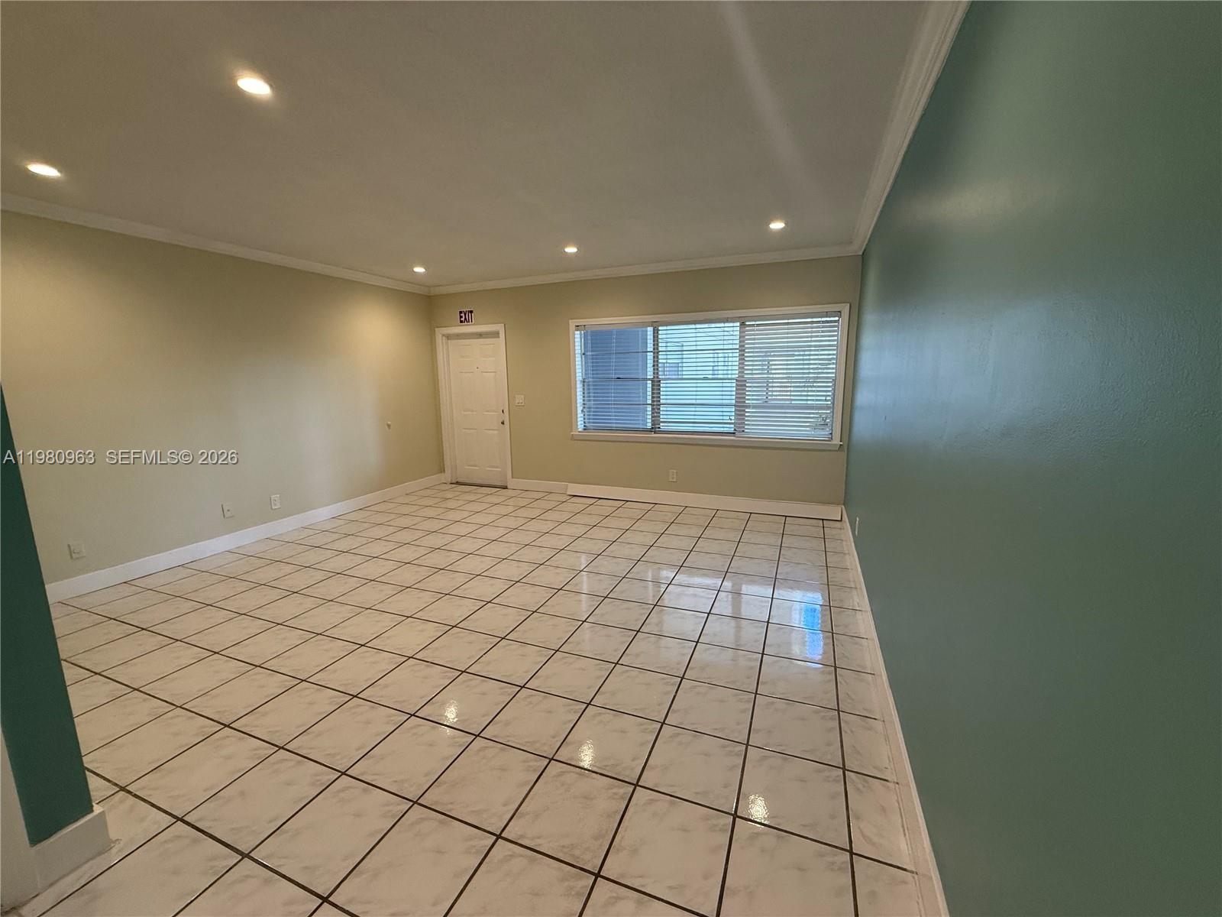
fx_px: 494
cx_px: 611
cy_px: 458
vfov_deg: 85.7
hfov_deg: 102.1
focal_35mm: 14
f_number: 2.2
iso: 160
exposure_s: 1/120
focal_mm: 2.22
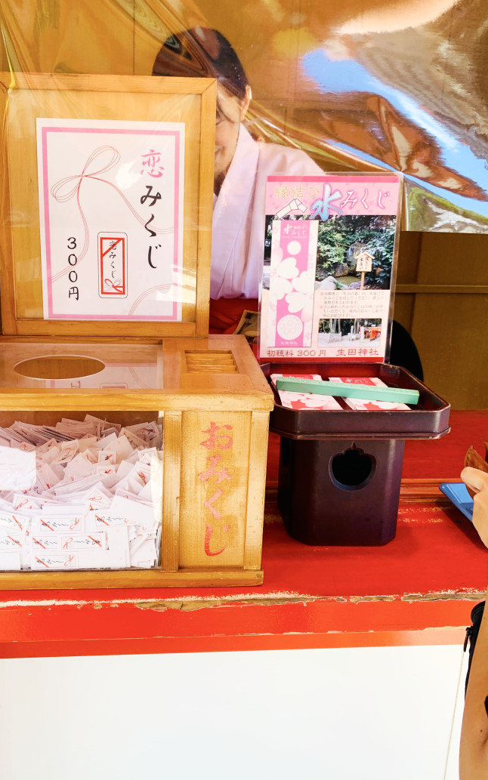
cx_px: 196
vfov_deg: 59.6
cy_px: 369
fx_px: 681
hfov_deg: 39.3
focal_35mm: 32
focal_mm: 4.25
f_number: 1.8
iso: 25
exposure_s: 1/122
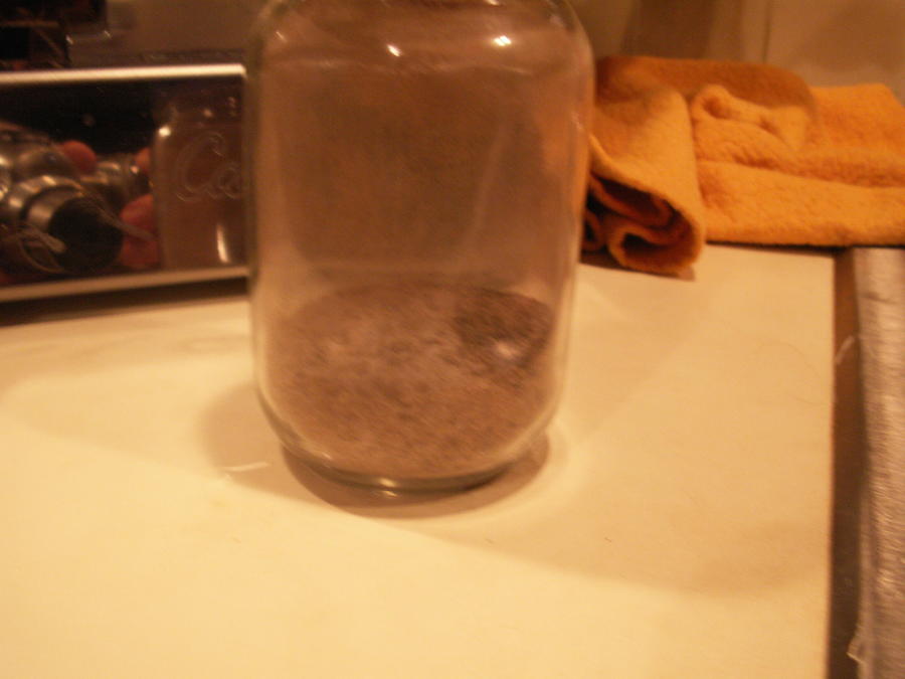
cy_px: 340
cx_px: 452
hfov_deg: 52.6
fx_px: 915
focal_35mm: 35
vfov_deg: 40.7
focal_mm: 5.86
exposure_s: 1/15
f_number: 2.8
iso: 160
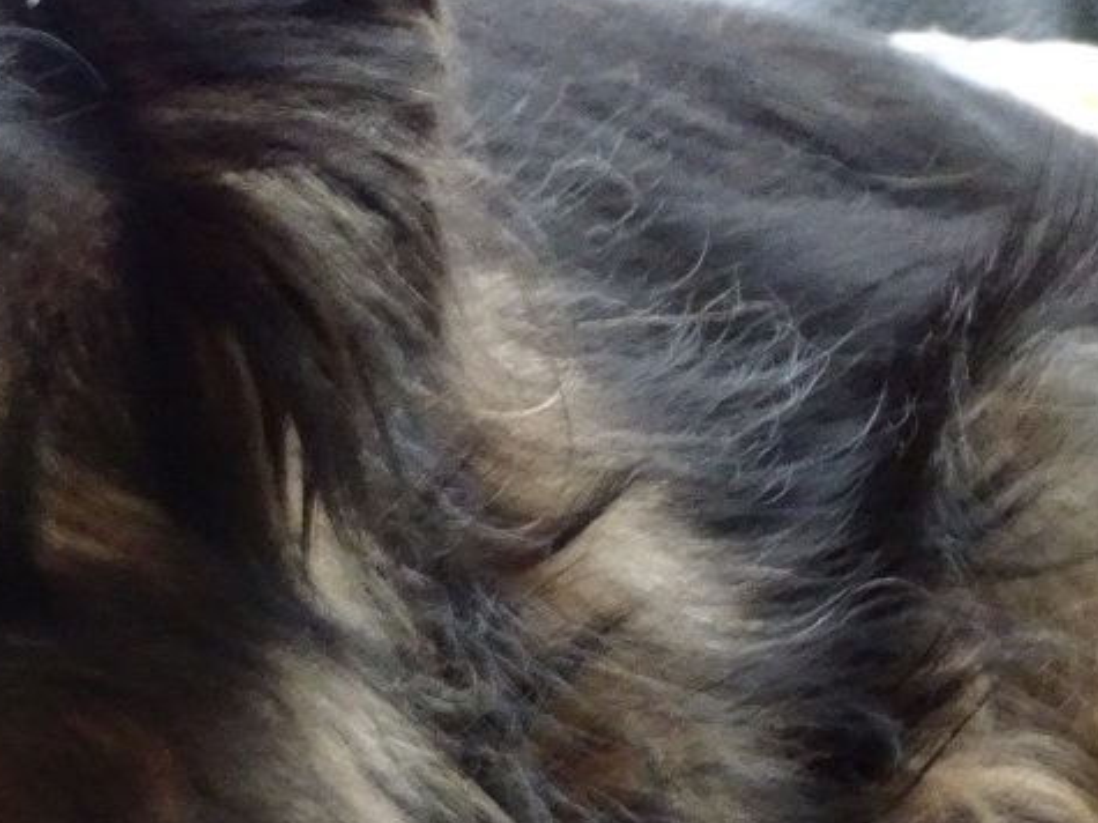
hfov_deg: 5.0
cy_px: 506
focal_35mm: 393
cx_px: 184
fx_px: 12463
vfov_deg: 3.8
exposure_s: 1/13
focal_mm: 21.66
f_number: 5.6
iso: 800
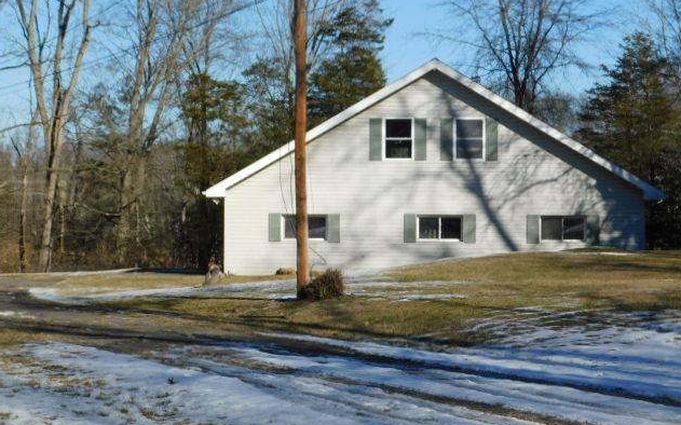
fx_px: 1596
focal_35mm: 86
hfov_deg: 24.1
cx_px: 338
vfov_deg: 15.2
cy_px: 239
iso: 125
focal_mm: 14.2
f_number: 4.4
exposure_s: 1/1000
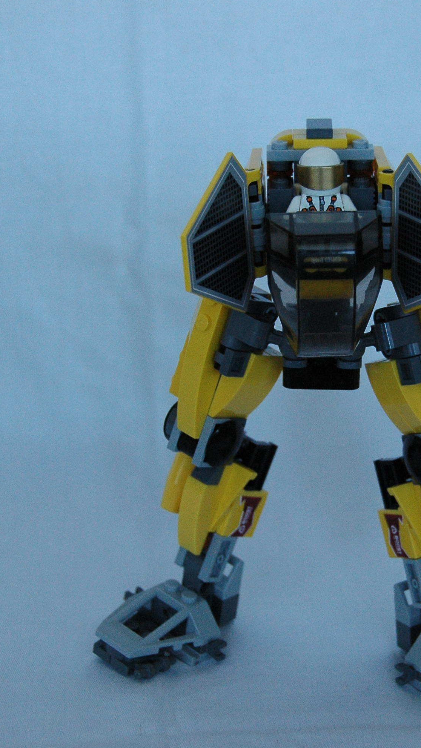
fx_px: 1984
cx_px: 315
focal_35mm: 100
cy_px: 372
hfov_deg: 12.1
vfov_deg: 21.4
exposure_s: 1/250
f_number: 4.5
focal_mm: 42
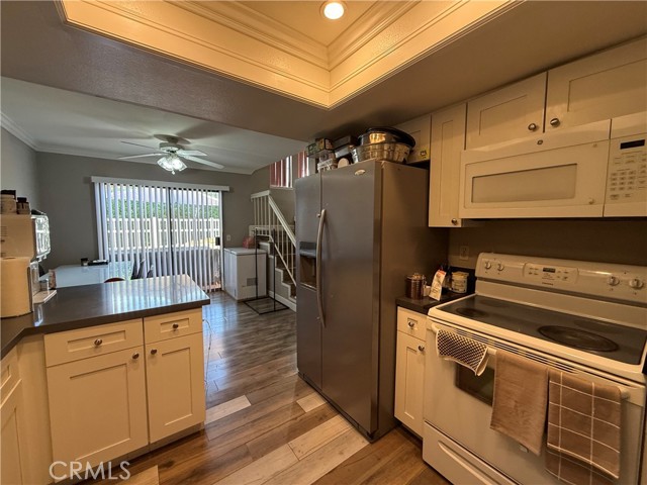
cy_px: 242
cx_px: 324
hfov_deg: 102.1
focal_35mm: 14
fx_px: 262
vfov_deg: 85.7
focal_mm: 2.22
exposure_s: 1/120
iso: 160
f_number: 2.2
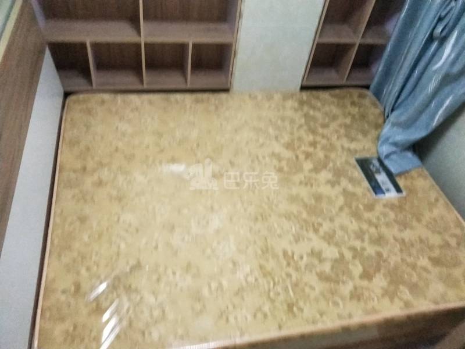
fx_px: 430
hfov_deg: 56.8
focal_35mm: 32
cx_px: 232
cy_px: 174
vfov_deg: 44.2
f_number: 1.7
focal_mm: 5.5
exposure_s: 1/33
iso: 241
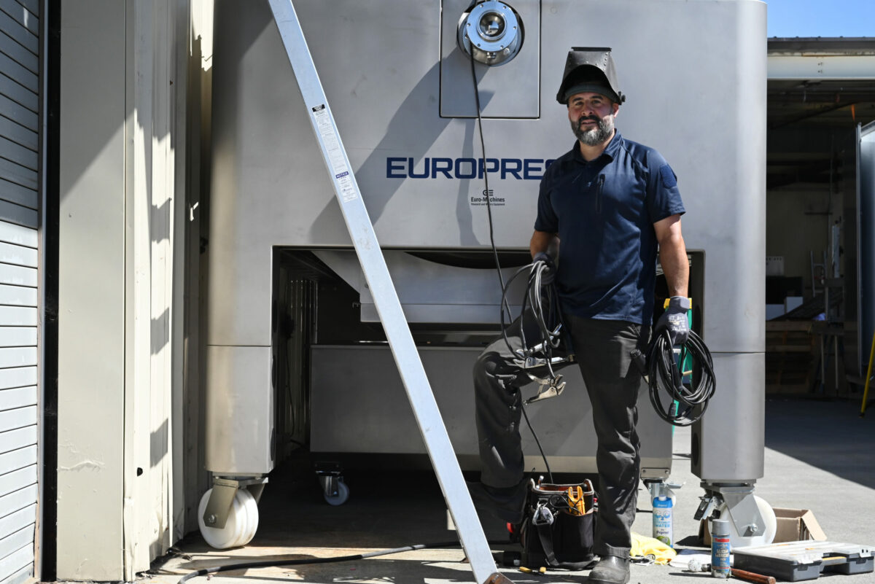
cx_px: 438
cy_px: 292
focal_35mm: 50
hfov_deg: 39.6
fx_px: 1216
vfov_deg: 27.0
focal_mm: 50
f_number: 8
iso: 800
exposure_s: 1/1250
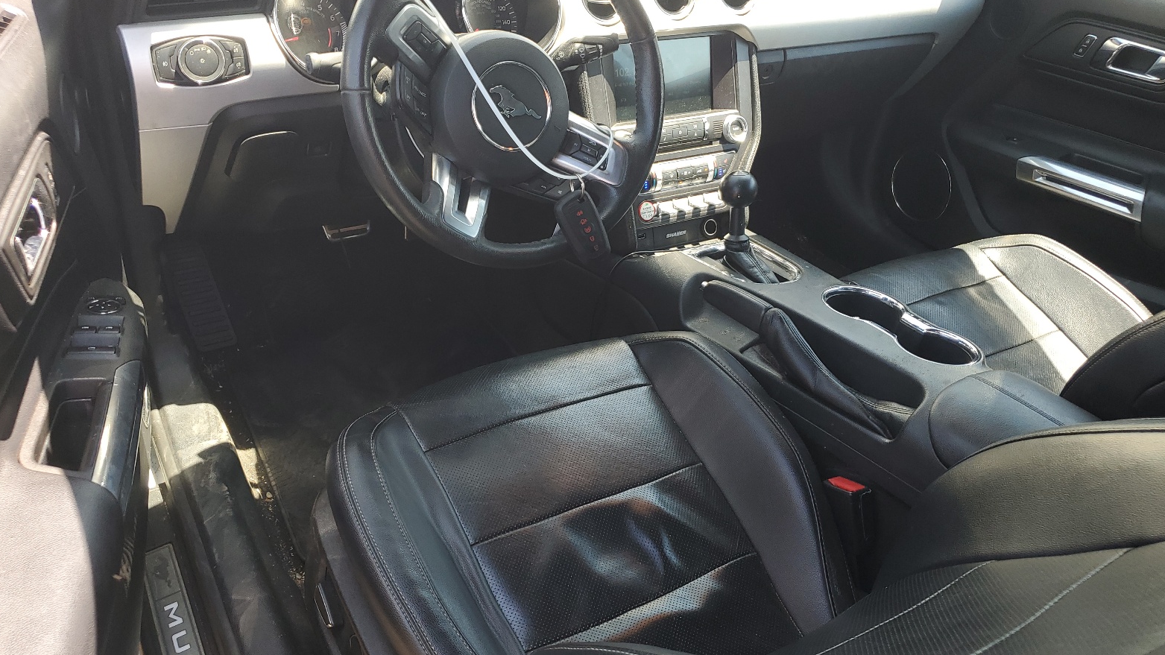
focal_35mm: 29
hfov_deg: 66.1
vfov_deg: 40.2
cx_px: 578
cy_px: 320
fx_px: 896
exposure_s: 1/185
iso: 50
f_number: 1.5
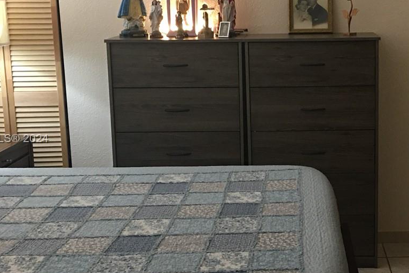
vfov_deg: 21.6
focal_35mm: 63
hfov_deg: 31.3
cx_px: 305
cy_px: 139
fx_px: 716
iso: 80
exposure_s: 1/17
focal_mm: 4.15
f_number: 2.2
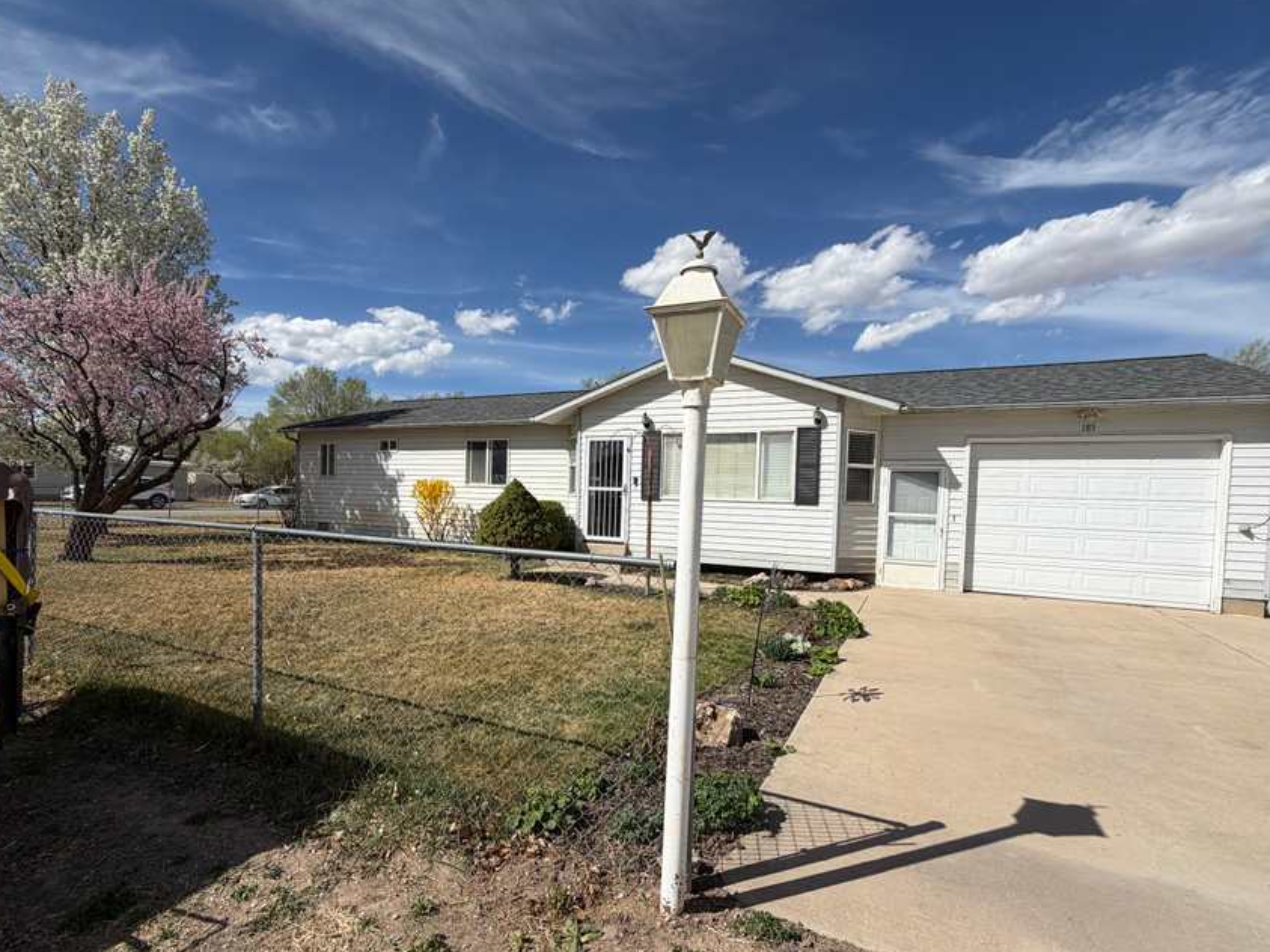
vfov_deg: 74.5
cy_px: 523
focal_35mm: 17
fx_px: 624
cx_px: 631
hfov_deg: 91.0
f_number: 2.2
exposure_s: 1/1368
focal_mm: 2.22
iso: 20
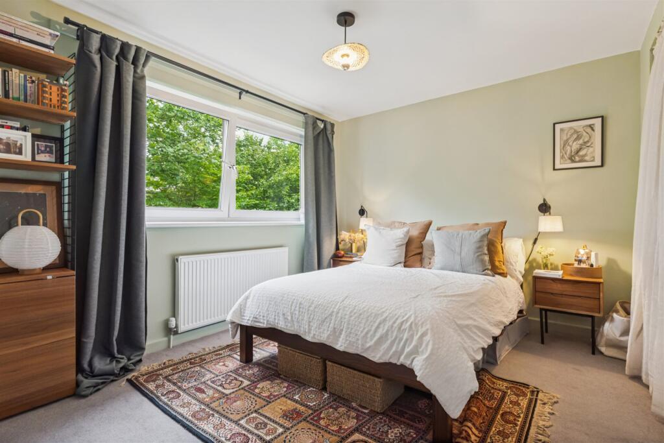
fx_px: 304
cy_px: 222
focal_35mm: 16
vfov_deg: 72.1
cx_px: 332
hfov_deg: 95.0
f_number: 7.1
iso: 500
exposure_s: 1/25
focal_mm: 11
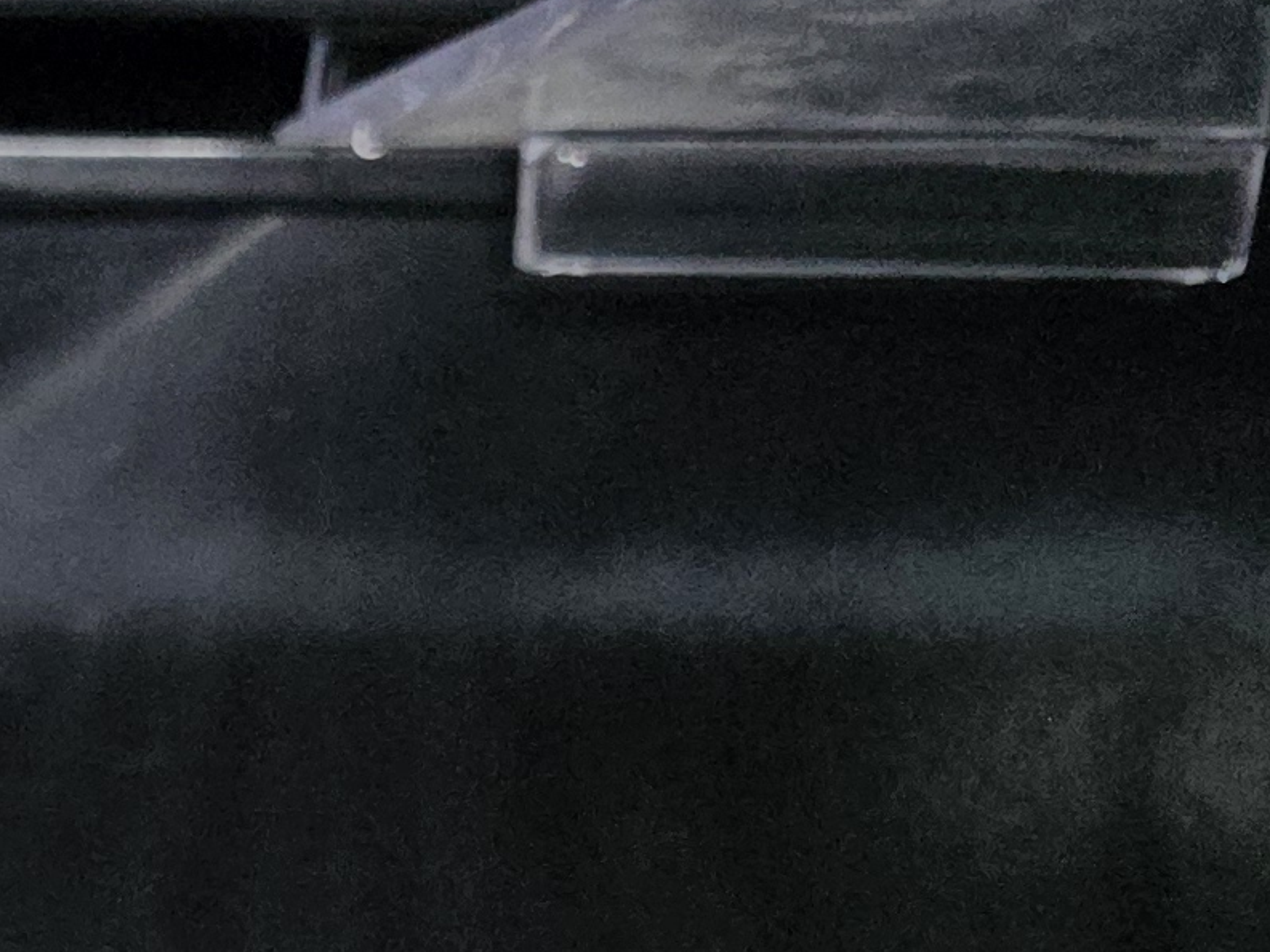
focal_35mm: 116
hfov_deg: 13.6
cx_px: -1513
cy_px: 2254
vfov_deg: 10.9
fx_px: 4256
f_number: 1.7
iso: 200
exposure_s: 1/180
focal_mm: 6.3
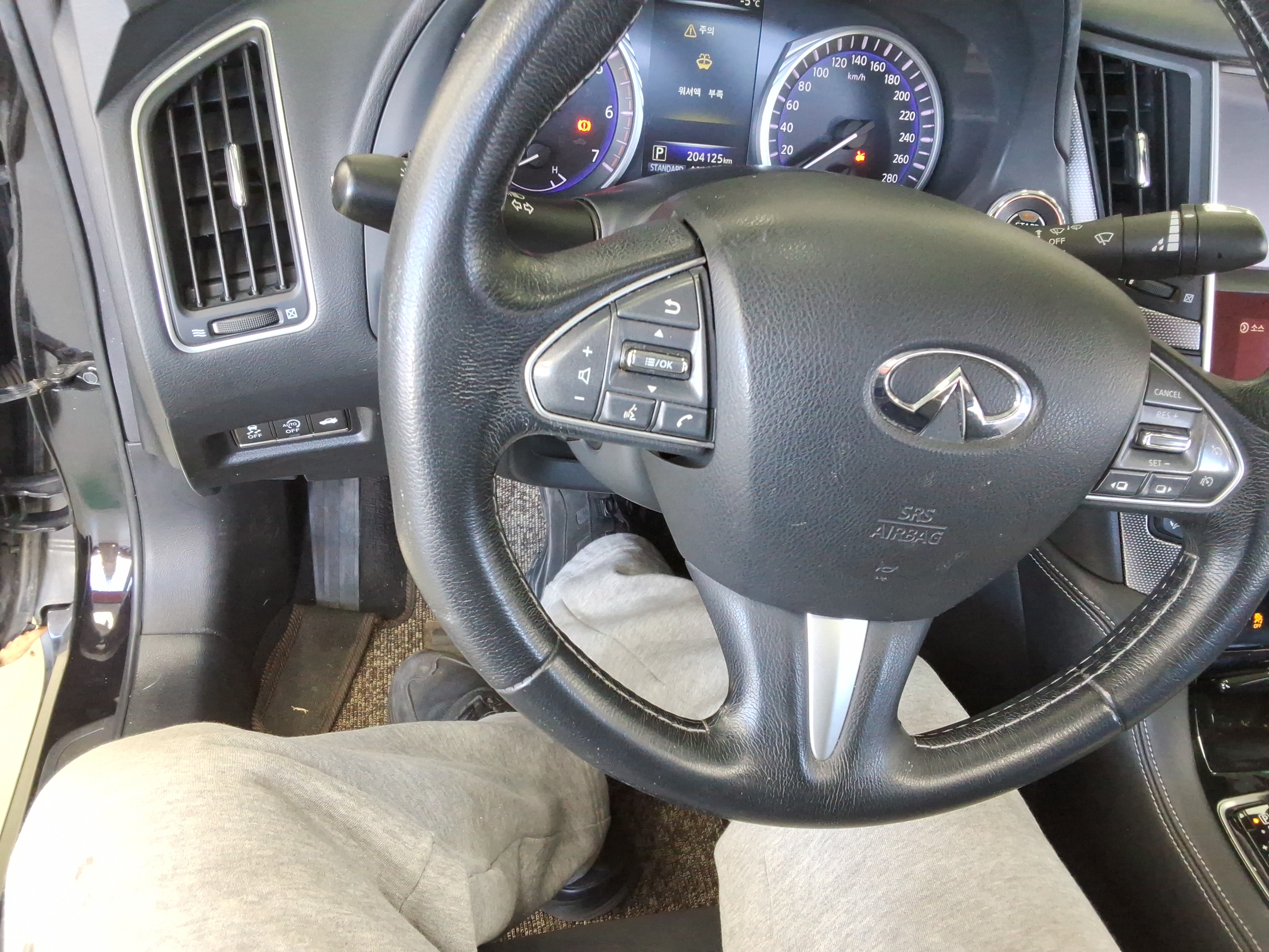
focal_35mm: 28
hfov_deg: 63.4
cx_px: 634
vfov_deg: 49.7
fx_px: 1026
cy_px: 476
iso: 169
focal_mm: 2.91
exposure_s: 1/40
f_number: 1.9
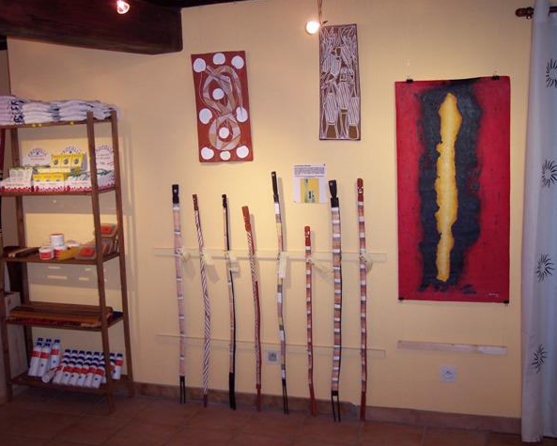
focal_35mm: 40
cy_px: 223
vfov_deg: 37.4
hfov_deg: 45.7
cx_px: 259
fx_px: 660
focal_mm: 8
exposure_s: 1/30
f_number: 2.8
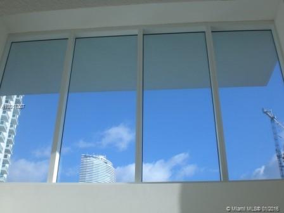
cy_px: 106
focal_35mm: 38
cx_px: 142
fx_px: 312
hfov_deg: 49.0
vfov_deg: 37.7
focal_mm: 6.3
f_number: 4.4
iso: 50
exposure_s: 1/400
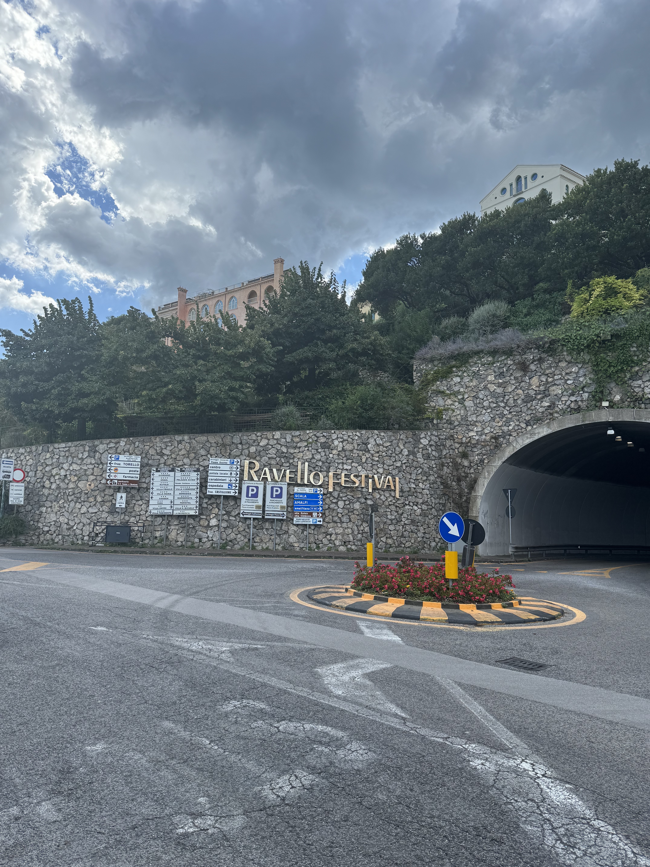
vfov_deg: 71.6
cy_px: 434
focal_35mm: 24
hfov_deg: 56.8
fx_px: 601
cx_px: 325
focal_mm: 6.86
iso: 80
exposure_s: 1/2604
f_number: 1.78
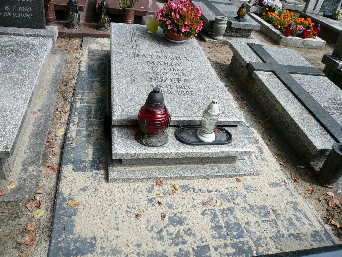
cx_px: 171
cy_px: 128
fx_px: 277
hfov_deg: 63.4
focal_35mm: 28
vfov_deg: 49.7
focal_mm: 4.6
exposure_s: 1/800
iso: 100
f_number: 2.8
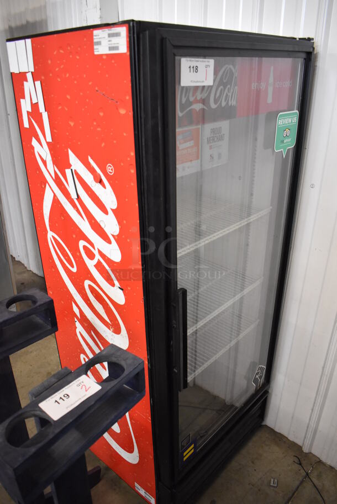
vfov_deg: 67.3
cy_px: 252
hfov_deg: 48.0
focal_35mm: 27
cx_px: 168
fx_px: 379
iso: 3200
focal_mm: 18
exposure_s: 1/125
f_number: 3.5
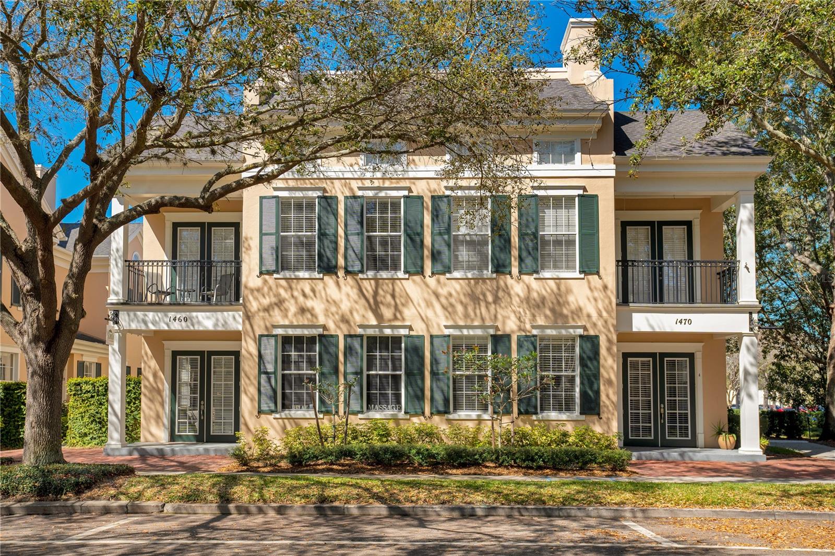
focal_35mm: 30
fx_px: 696
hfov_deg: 61.9
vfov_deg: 43.6
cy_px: 278
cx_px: 418
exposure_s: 1/320
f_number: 5.6
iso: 100
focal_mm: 30
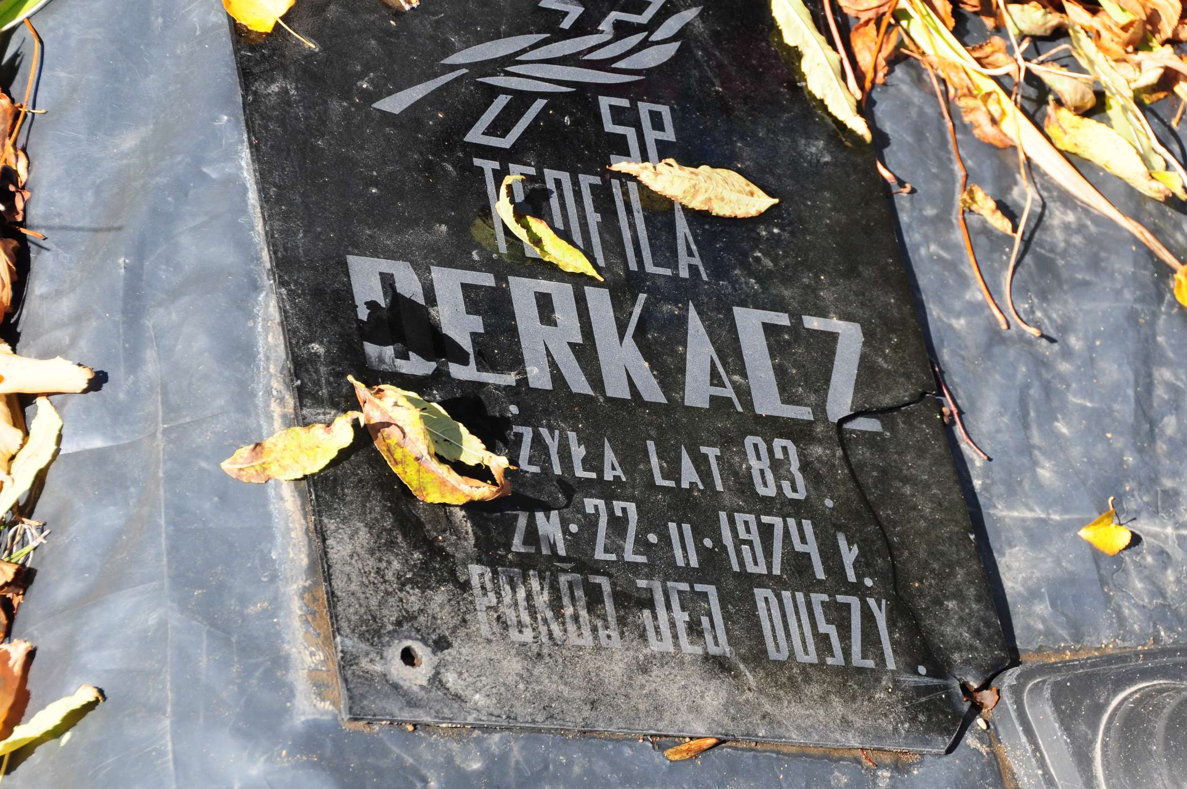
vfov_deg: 12.9
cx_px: 596
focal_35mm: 106
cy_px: 393
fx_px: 3491
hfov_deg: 19.3
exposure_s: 1/320
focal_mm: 70
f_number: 7.1
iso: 320
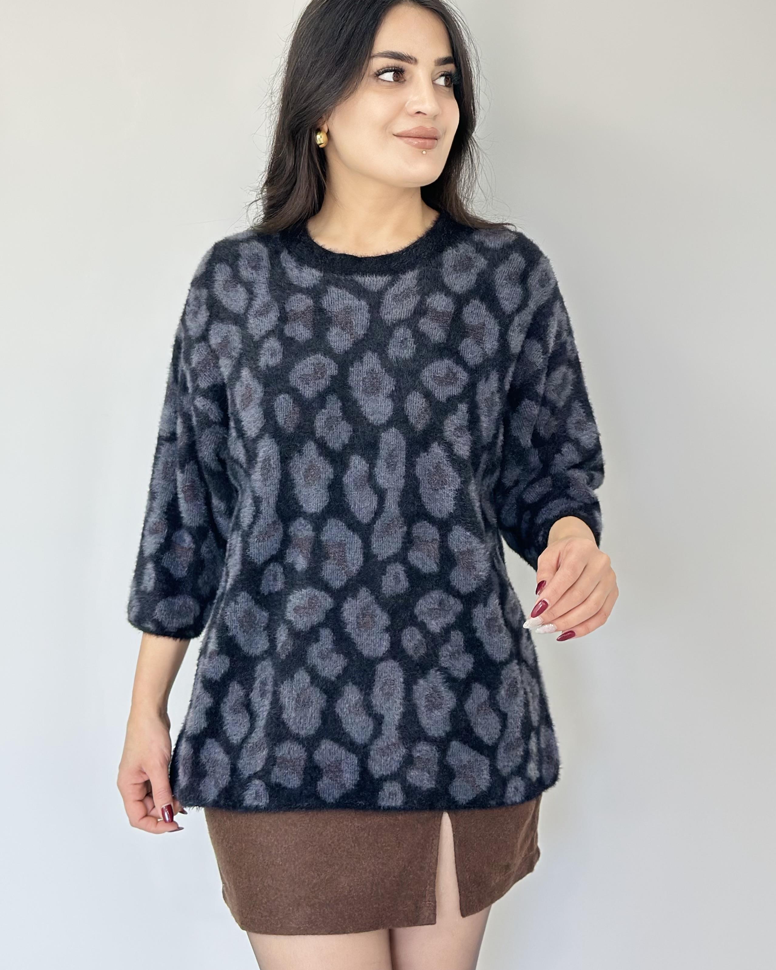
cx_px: 425
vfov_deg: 31.8
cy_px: 377
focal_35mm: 59
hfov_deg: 25.8
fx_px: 1694
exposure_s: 1/100
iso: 125
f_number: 1.78
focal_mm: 6.86
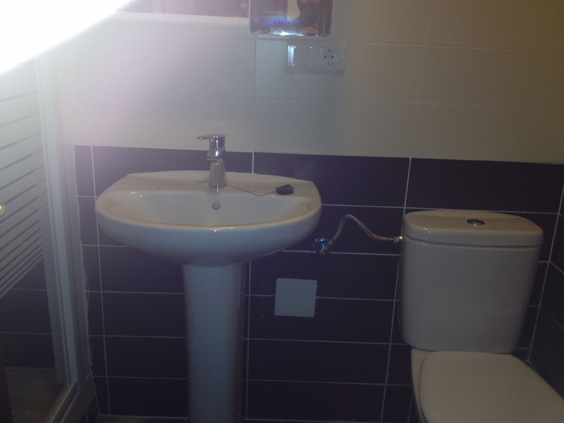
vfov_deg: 40.7
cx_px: 282
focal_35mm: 35
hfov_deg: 52.6
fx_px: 570
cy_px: 212
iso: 50
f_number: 2.4
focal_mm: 4.28
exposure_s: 1/20
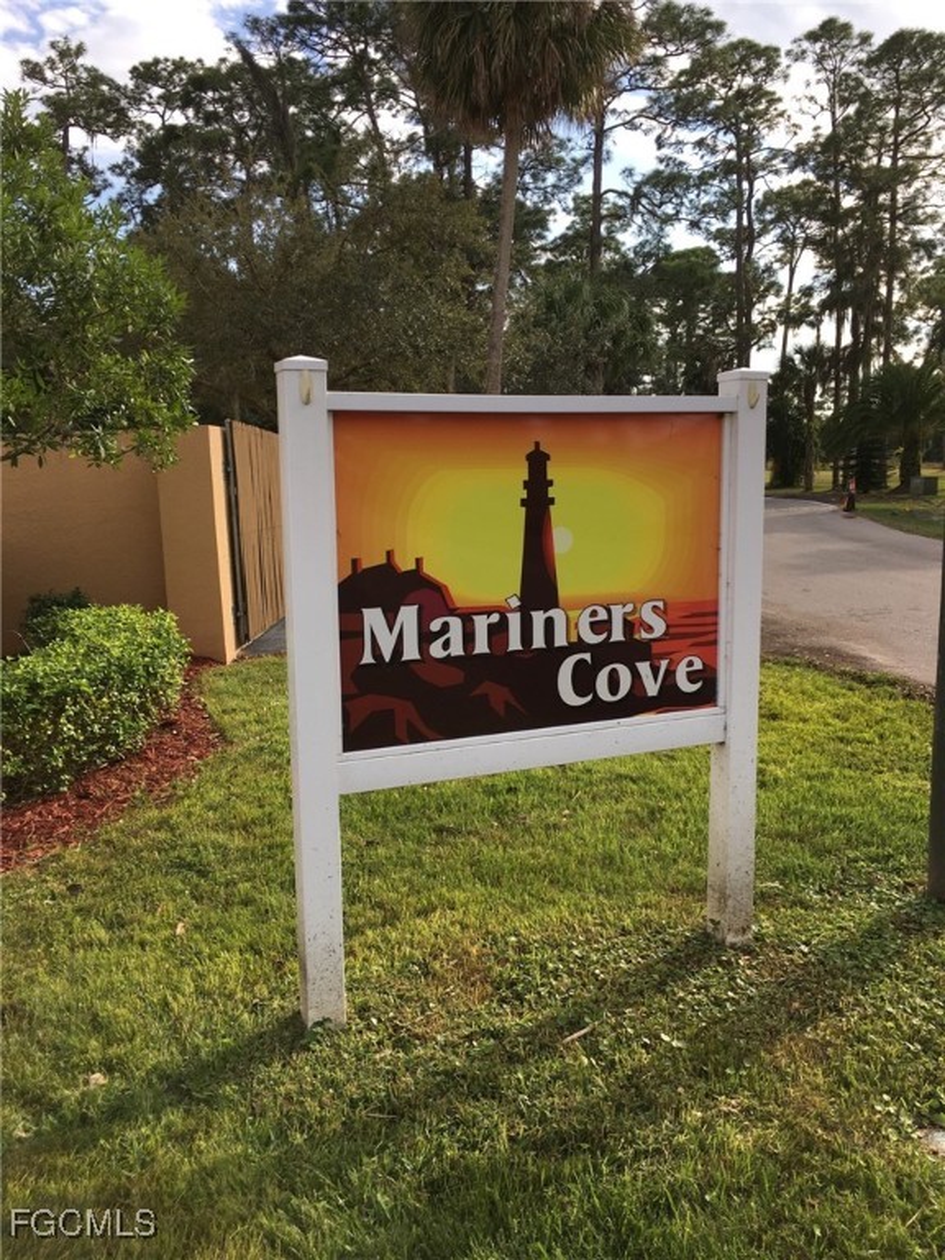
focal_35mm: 29
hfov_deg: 48.2
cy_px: 630
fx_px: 1056
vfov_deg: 61.7
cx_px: 472
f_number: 2.2
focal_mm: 4.15
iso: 25
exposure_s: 1/699
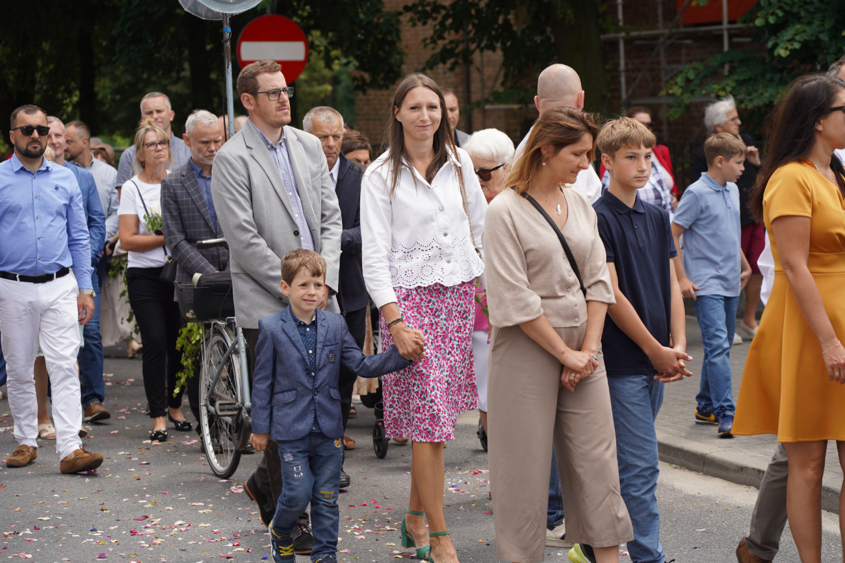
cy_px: 282
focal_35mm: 105
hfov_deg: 19.5
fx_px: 2465
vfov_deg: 13.0
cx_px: 422
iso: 100
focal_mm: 105
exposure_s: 1/160
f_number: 5
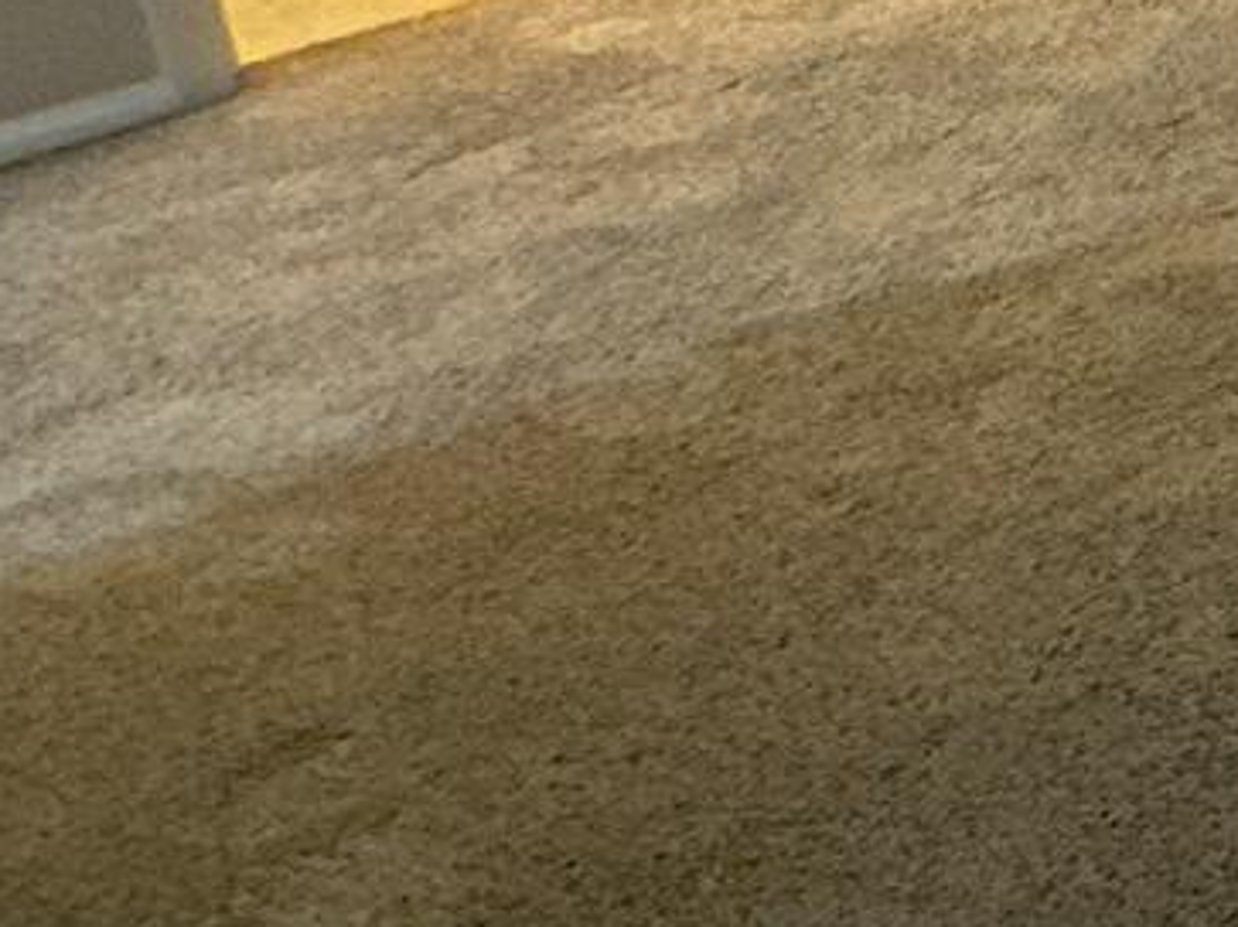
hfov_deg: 16.1
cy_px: -617
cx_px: 2749
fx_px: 2824
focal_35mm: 79
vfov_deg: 16.3
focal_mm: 2.22
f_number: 2.2
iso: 400
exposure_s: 1/40
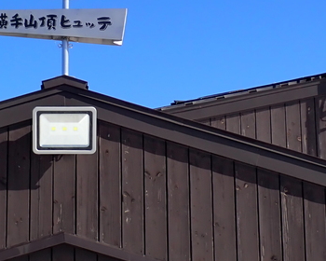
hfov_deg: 15.2
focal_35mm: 126
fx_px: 1216
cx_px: 99
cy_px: 49
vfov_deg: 12.2
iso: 100
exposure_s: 1/640
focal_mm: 8.4
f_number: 4.5
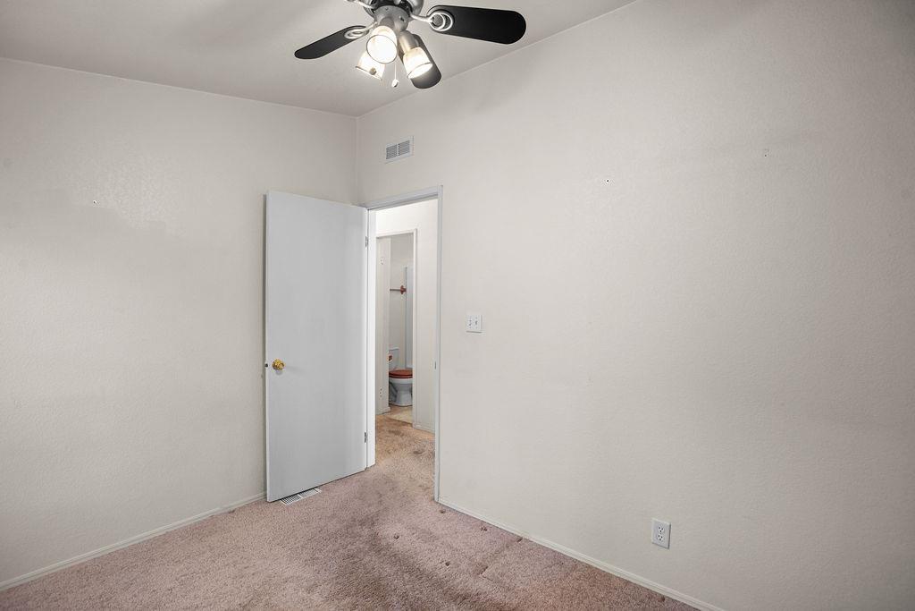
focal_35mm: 17
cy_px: 306
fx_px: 432
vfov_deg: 70.5
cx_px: 458
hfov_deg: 93.3
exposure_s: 1/8
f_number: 6.3
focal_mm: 17
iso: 320
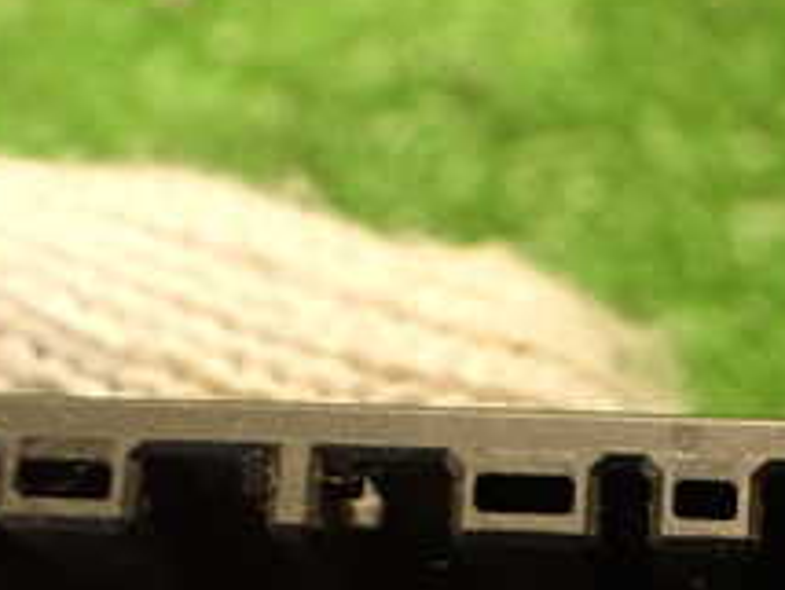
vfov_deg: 17.0
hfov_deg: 22.9
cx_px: 638
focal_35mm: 84
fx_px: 1907
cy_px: 656
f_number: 2.3
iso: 640
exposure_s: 1/30
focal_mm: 5.4
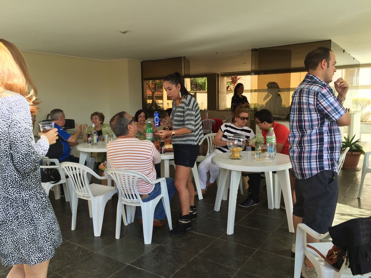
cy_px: 139
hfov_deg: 61.7
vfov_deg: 48.2
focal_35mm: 29
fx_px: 311
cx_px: 186
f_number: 2.2
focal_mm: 4.15
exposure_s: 1/143
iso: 32
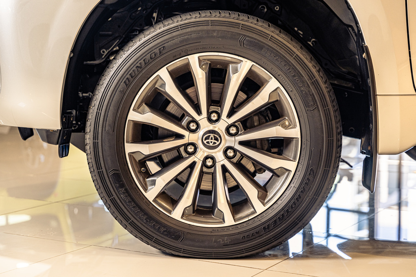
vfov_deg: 20.0
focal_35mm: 68
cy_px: 138
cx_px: 208
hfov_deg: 29.7
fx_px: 786
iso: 500
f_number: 4
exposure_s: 1/125
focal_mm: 68
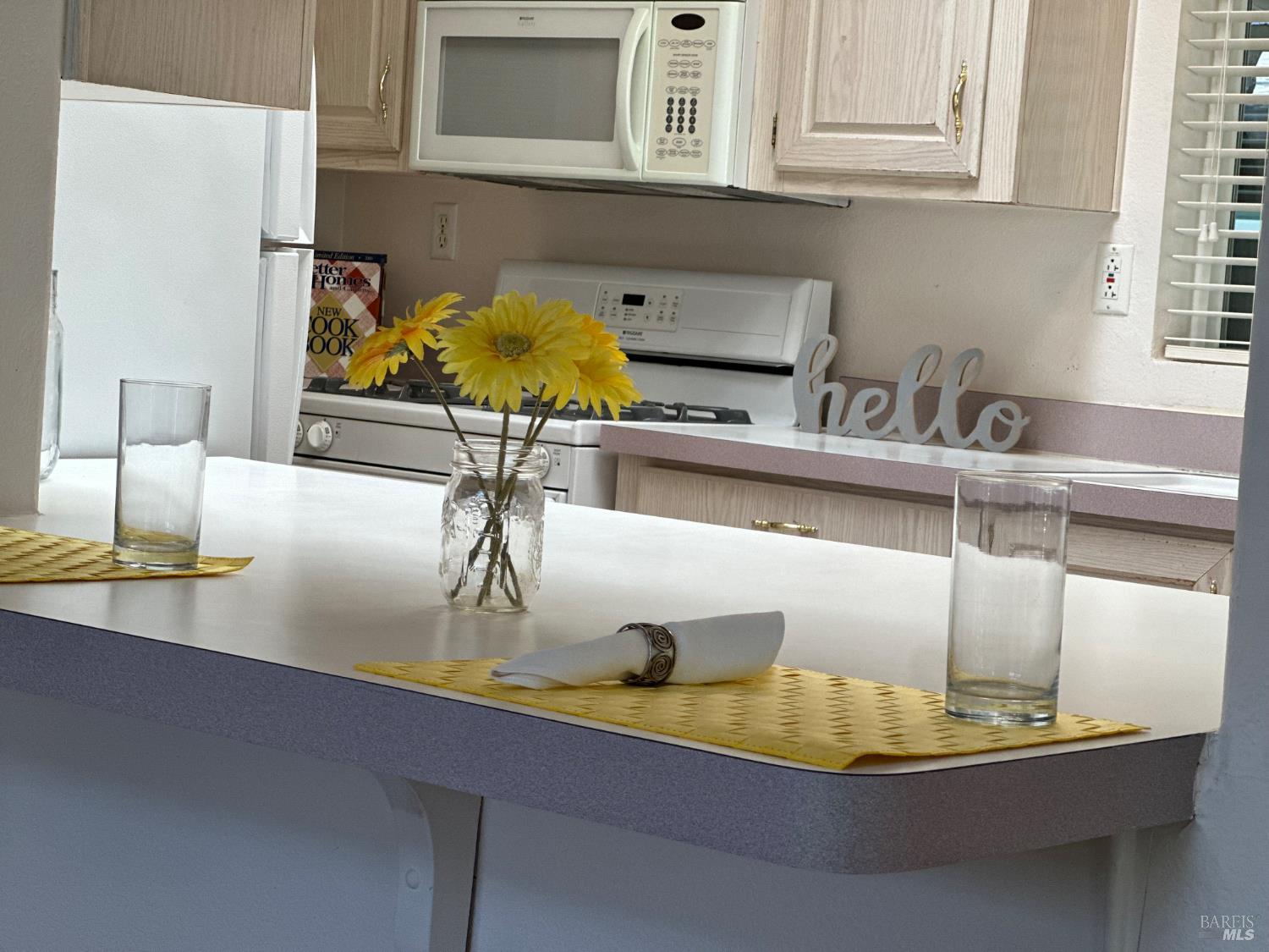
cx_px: 634
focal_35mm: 77
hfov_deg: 25.3
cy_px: 476
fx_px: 2823
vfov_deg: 19.1
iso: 125
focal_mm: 9
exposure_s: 1/120
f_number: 2.8
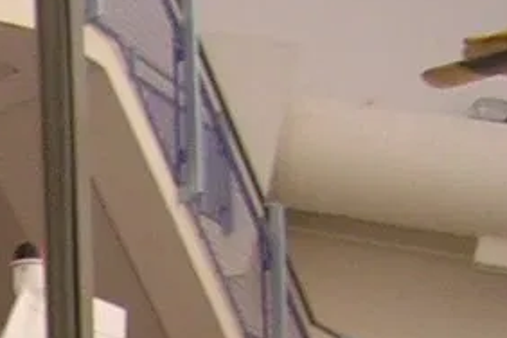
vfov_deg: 5.7
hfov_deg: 8.3
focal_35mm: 224
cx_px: -798
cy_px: 1045
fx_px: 3154
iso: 50
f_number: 2.8
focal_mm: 5.8
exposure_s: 1/50.5
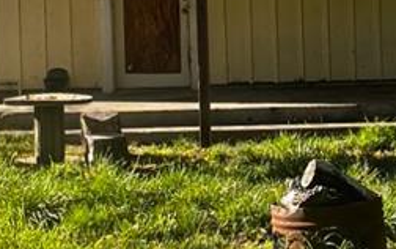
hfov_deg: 24.8
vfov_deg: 15.8
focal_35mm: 82
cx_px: 310
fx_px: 886
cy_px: 47
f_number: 1.8
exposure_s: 1/374
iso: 32
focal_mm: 1.57
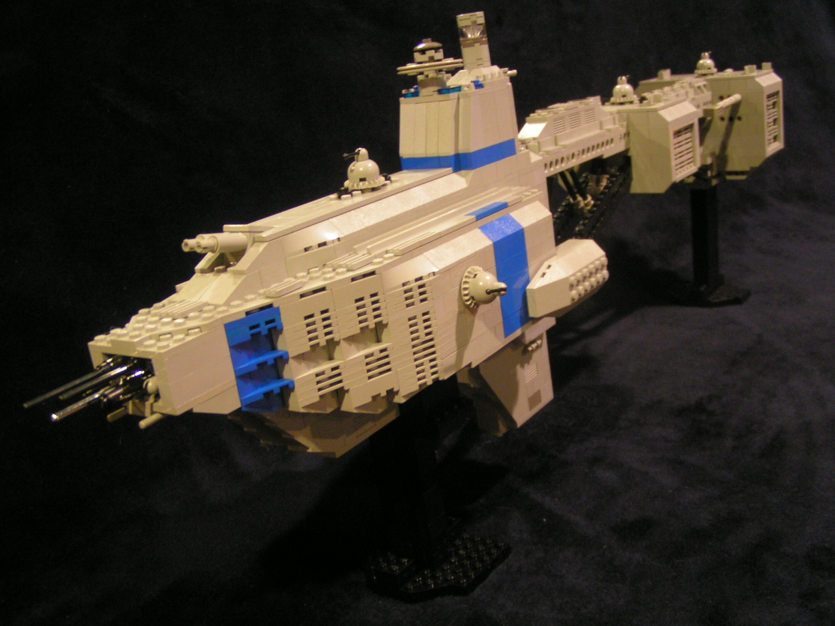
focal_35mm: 38
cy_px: 313
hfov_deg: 49.0
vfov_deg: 37.7
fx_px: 917
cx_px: 418
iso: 200
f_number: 2.8
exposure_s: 1/5
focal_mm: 5.8
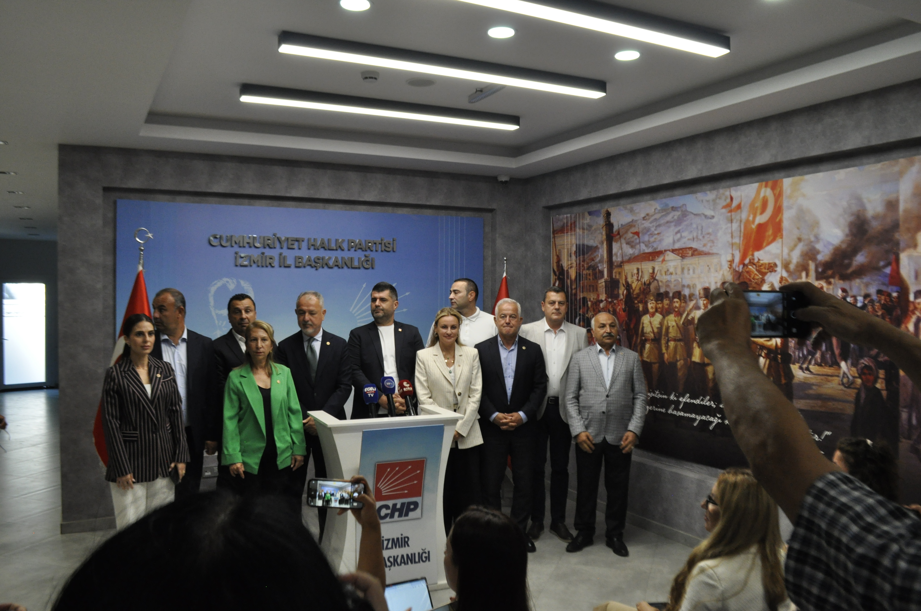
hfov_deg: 62.0
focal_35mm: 30
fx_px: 767
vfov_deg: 43.5
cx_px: 460
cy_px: 306
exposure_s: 1/60
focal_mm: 20
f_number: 9
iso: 1250
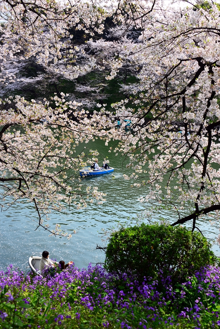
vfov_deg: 54.4
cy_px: 164
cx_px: 110
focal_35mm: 35
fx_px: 321
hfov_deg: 37.9
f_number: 8
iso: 200
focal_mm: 35
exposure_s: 1/250
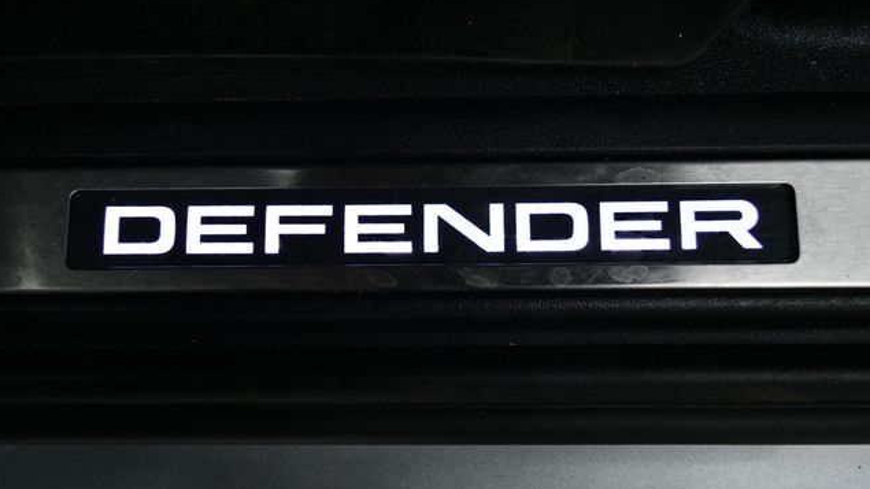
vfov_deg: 31.2
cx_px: 433
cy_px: 241
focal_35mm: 38
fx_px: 877
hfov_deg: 52.8
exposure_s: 1/125
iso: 2800
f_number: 4
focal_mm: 24
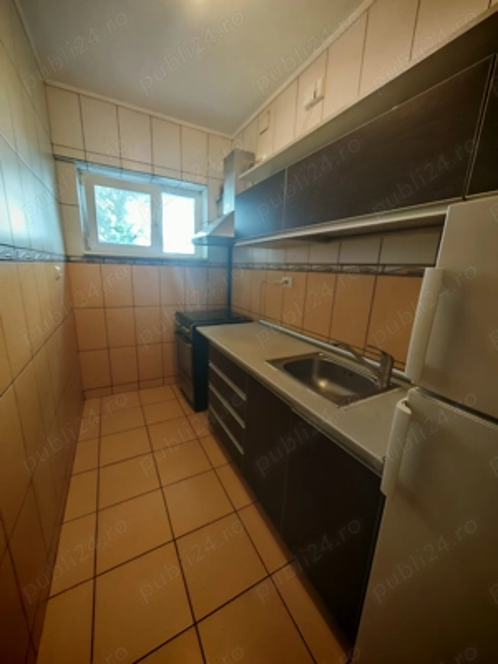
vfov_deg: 106.2
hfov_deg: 89.9
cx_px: 249
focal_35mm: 13
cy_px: 332
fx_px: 249
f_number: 2
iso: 200
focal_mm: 1.82
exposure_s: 1/50
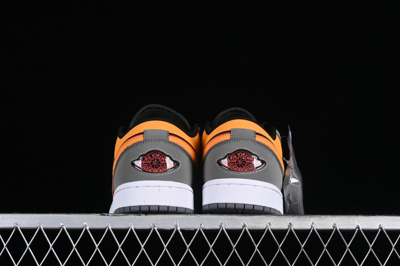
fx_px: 833
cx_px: 200
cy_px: 133
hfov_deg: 27.0
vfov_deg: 18.2
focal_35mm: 75
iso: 160
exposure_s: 1/60
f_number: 7.1
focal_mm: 50
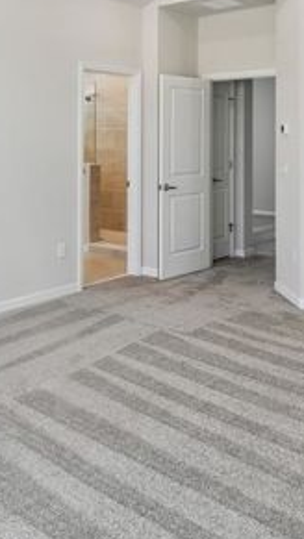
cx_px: 95
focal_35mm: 38
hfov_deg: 30.9
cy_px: 138
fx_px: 544
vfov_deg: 50.7
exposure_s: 1/40
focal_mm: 10
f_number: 7.1
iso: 100
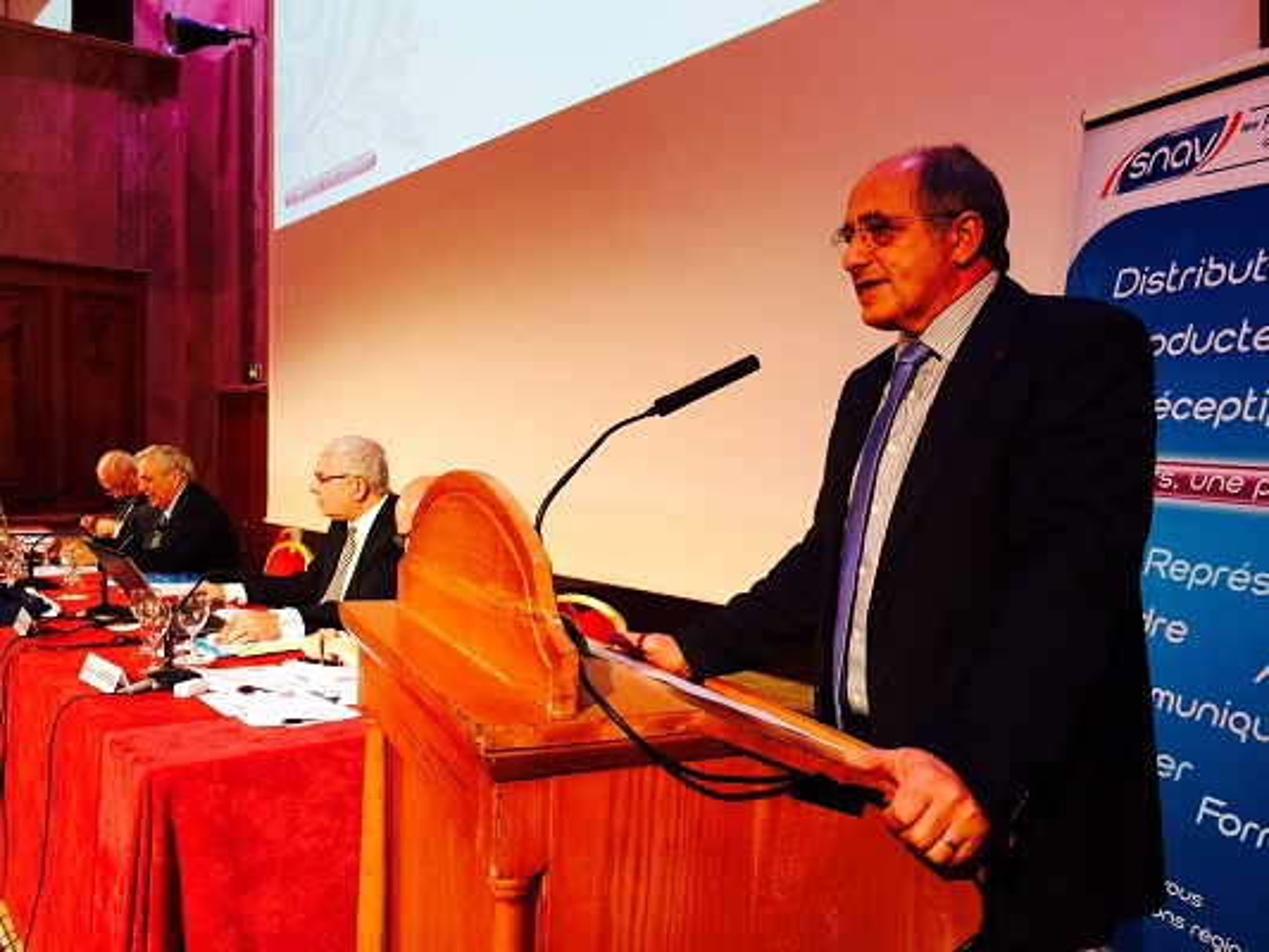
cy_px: 476
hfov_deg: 61.6
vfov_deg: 48.2
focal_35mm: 29
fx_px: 1063
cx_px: 634
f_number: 2.2
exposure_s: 1/15
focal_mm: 4.15
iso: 64
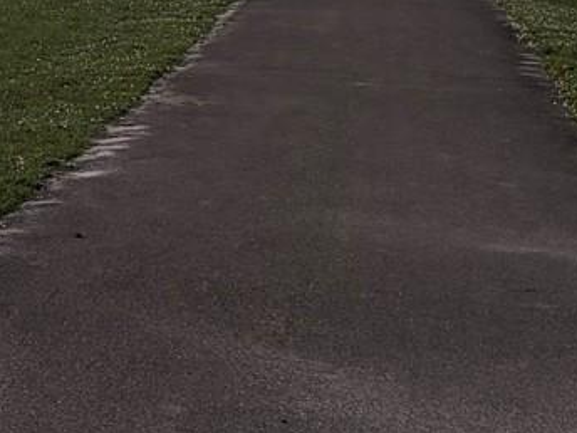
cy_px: -138
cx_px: -701
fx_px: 2017
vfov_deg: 11.9
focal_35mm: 121
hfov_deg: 13.2
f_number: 1.6
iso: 50
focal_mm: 5.96
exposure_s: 1/2283
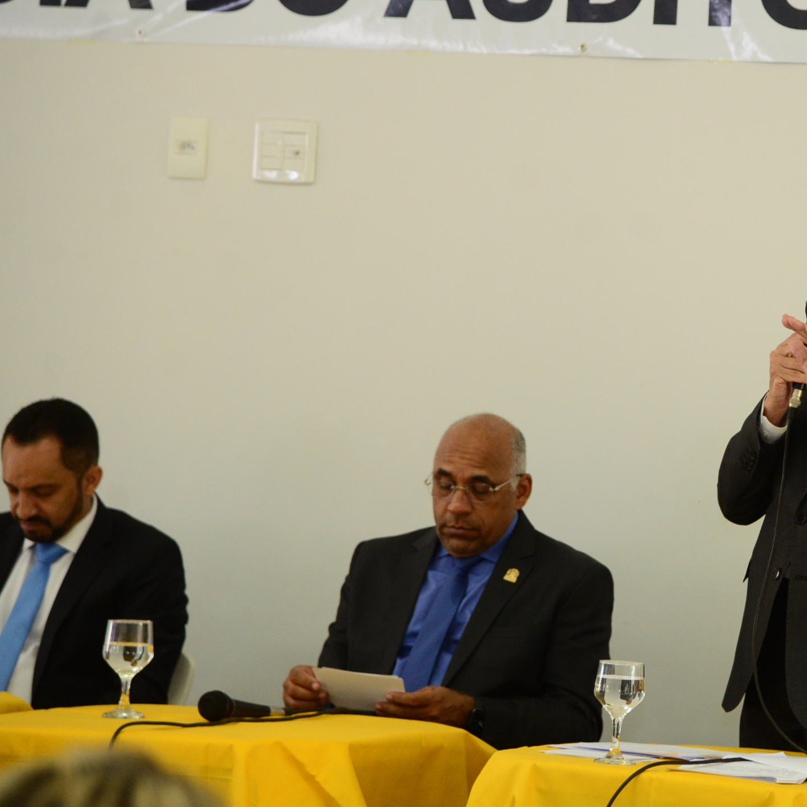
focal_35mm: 188
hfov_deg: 9.2
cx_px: 821
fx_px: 4959
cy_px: 312
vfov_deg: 9.3
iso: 1600
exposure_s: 1/125
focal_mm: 105
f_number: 4
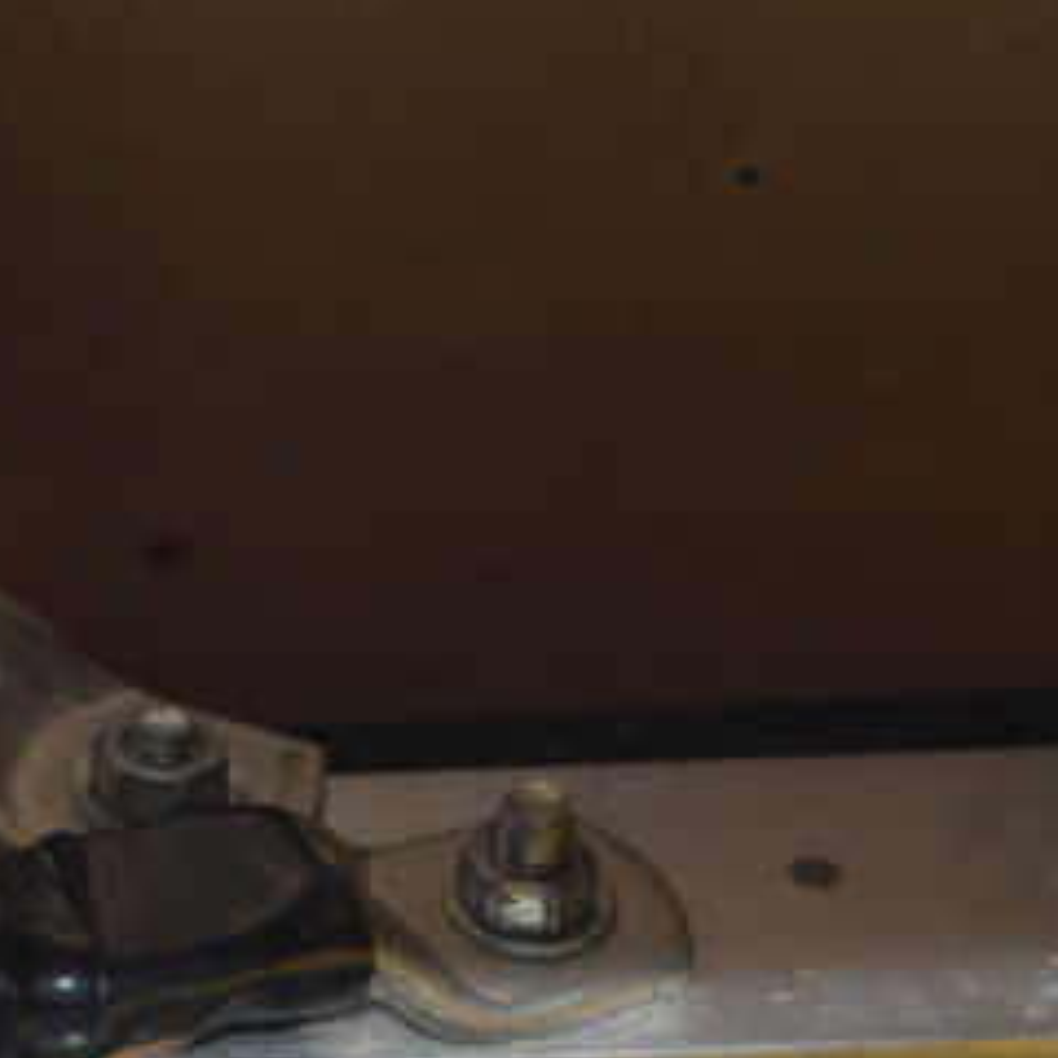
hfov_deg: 12.1
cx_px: 18
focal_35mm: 143
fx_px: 4945
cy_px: 816
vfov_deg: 12.2
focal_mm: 42
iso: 400
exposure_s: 1/60
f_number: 5.3
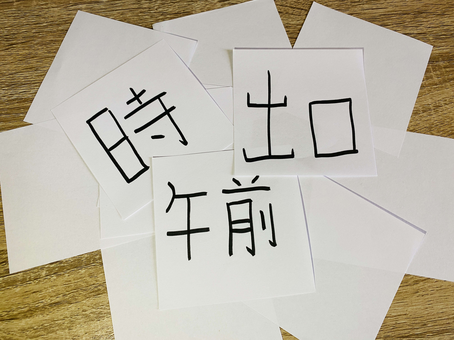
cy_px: 170
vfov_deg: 53.1
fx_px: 341
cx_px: 227
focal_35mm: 26
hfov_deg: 67.3
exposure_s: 1/50
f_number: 1.8
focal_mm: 4.25
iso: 64
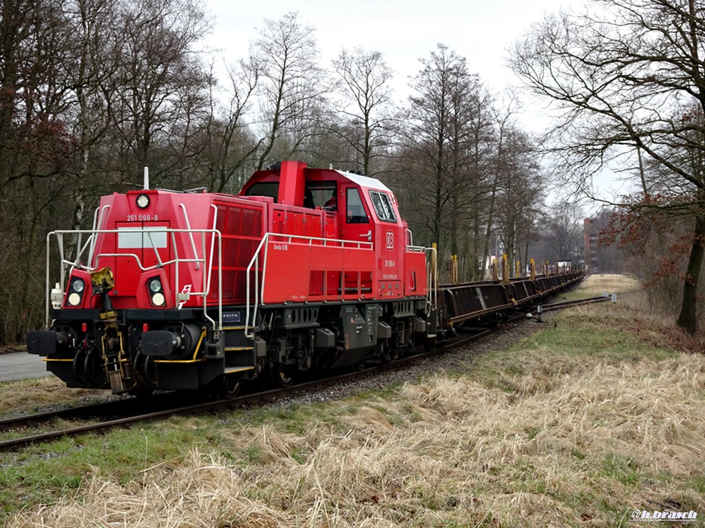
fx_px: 1263
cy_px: 264
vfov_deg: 23.7
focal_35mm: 62
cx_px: 352
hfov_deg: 31.2
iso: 80
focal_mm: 10.59
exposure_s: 1/160
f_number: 4.5
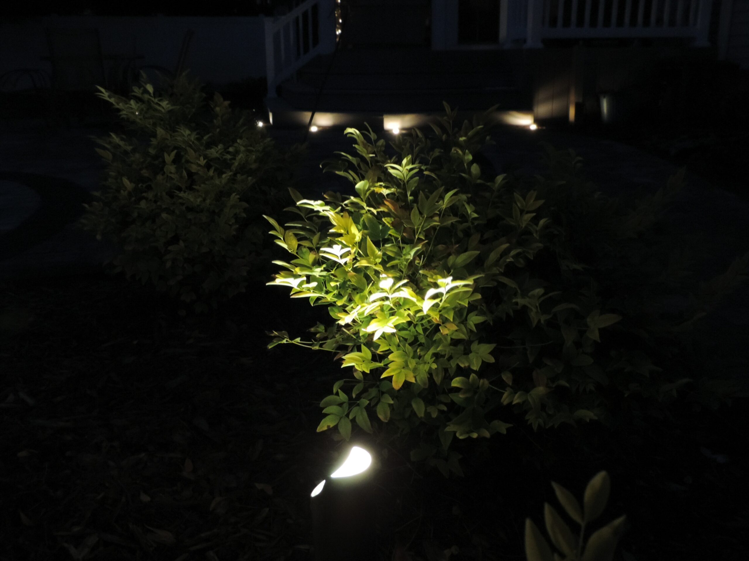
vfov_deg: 42.9
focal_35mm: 33
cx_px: 374
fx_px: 714
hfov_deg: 55.4
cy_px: 280
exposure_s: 1/15
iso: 1600
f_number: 3.2
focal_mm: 5.8
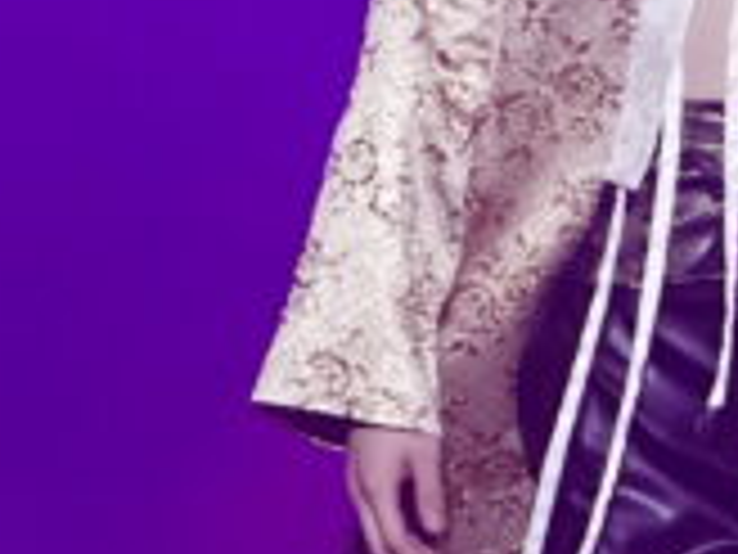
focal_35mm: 4497
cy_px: 119
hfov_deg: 0.4
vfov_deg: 0.3
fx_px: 95874
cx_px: 144
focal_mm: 400
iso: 3200
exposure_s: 1/800
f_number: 5.6
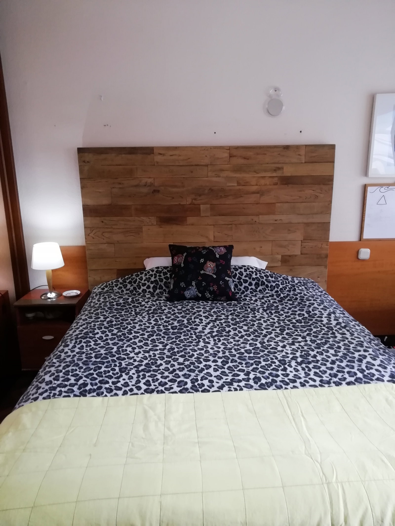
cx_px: 198
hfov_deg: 53.1
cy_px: 263
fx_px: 396
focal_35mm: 26
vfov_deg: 67.3
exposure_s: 1/33.3
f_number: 2.2
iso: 160
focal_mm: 3.21
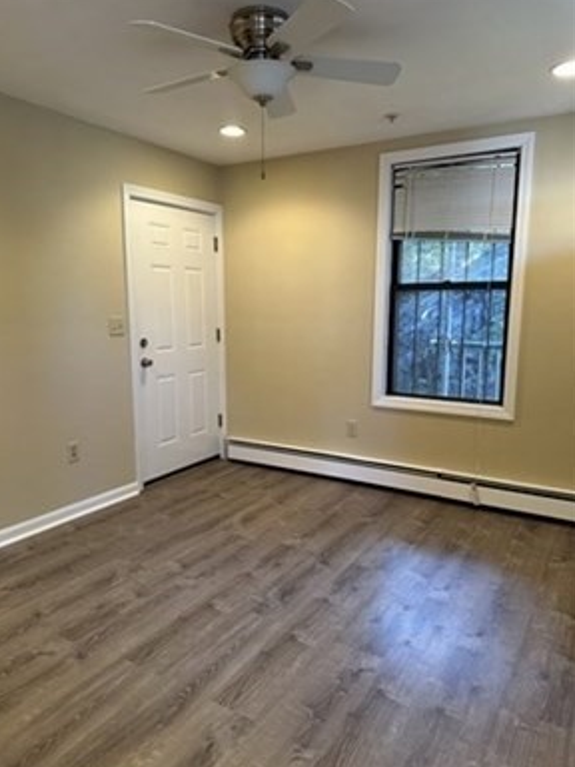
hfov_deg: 54.9
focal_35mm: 25
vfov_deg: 69.4
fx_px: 554
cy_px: 387
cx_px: 278
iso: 250
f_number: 1.78
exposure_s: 1/60
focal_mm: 6.86
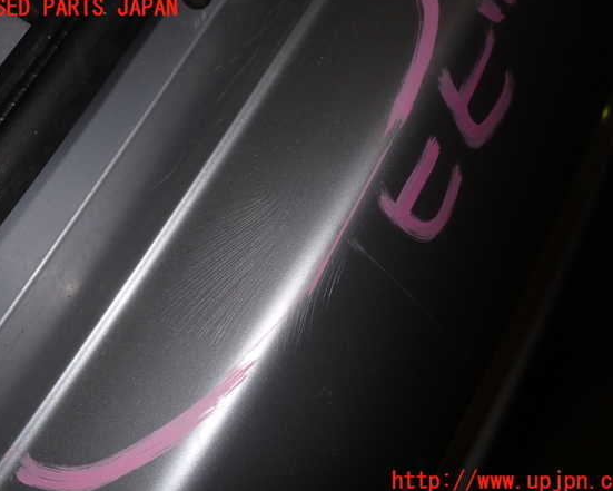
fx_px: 617
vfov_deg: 43.4
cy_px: 245
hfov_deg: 52.8
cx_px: 309
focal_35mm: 34
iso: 200
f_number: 7.1
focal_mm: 5.79
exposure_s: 1/30
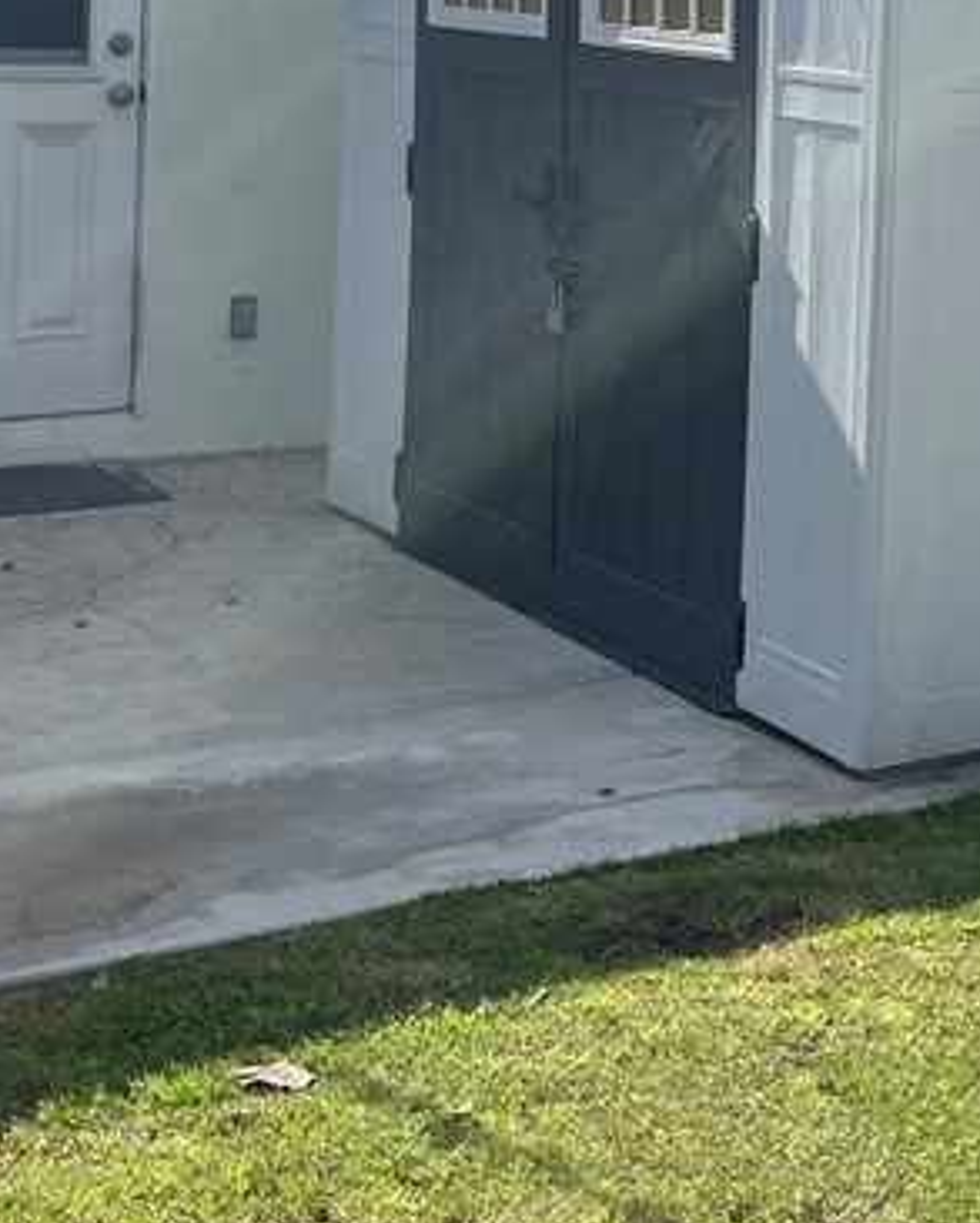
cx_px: 712
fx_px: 2573
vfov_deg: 25.6
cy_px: 40
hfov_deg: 21.4
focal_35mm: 71
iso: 32
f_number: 1.6
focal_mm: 4.2
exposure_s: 1/4464
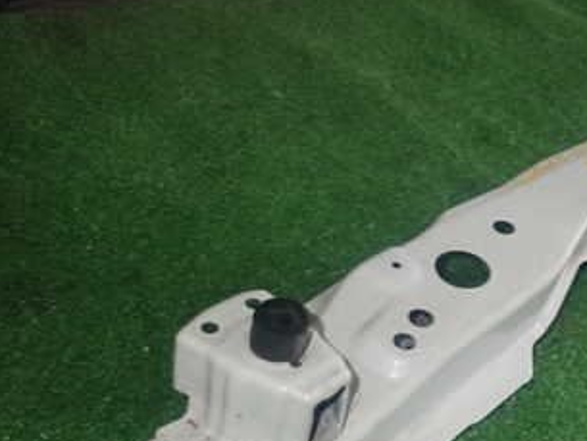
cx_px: 541
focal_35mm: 59
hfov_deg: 31.0
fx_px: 1001
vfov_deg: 24.7
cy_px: 287
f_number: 6.3
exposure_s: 1/30
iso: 320
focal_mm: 5.4
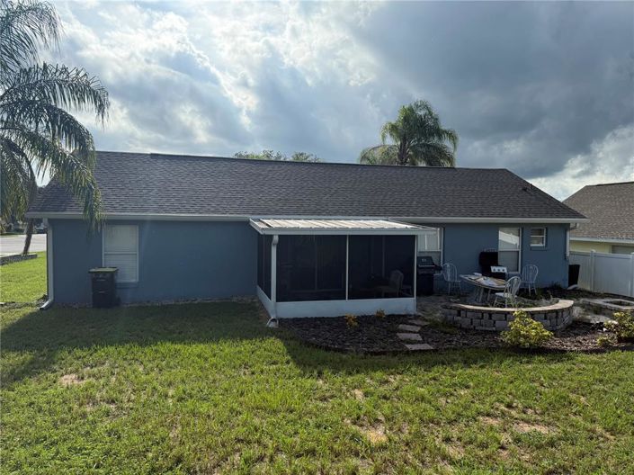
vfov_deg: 56.8
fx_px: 439
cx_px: 317
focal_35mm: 24
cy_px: 238
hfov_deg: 71.6
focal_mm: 6.76
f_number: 1.78
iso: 100
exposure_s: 1/7353
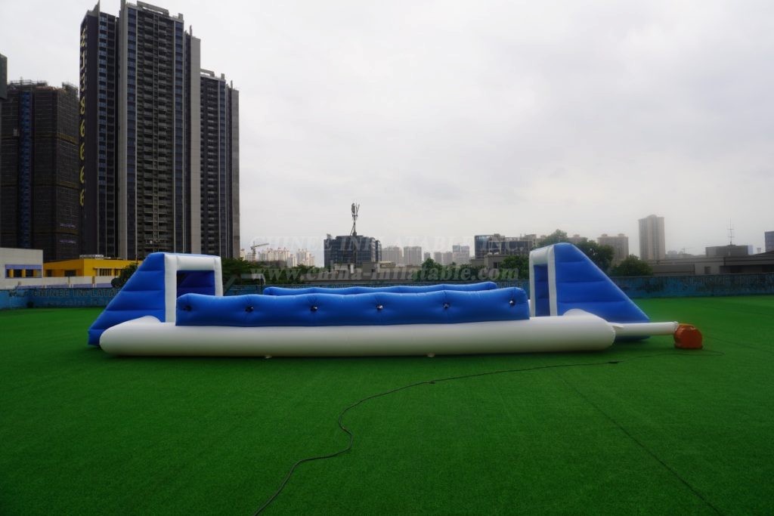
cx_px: 387
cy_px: 258
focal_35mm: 24
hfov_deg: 73.7
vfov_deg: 53.1
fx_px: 516
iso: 100
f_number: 9
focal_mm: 16
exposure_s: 1/125
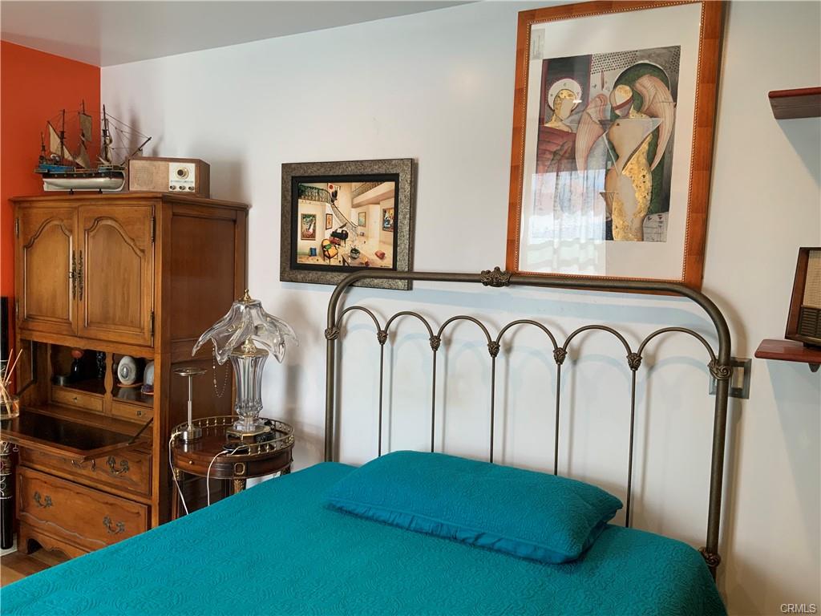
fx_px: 688
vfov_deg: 48.2
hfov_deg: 61.7
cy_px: 308
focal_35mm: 29
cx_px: 410
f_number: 1.8
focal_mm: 3
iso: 50
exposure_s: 1/60
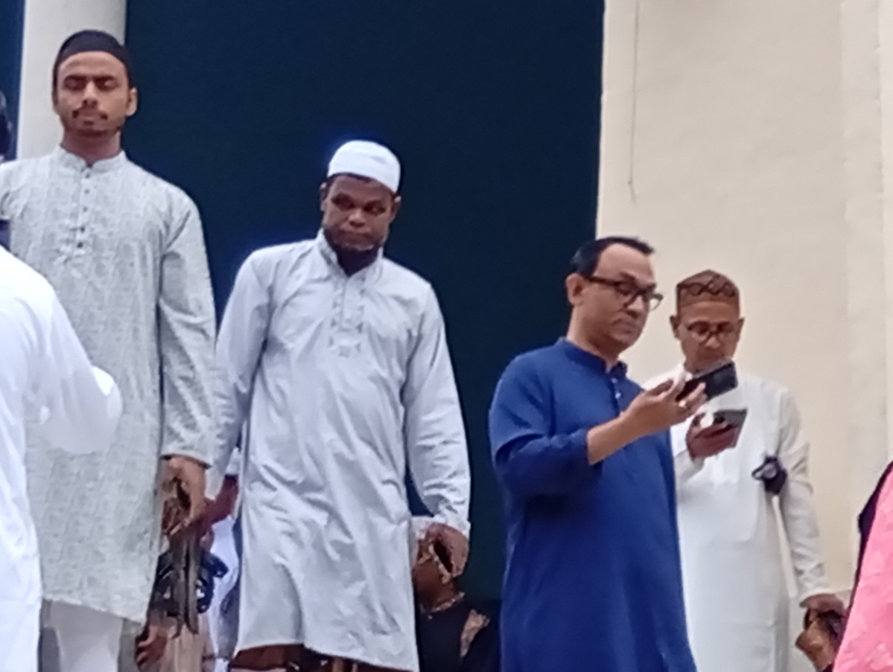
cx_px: 1411
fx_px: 4573
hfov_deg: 10.7
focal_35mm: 177
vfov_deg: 8.4
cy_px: 632
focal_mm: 3.84
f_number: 1.8
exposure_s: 1/100
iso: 73
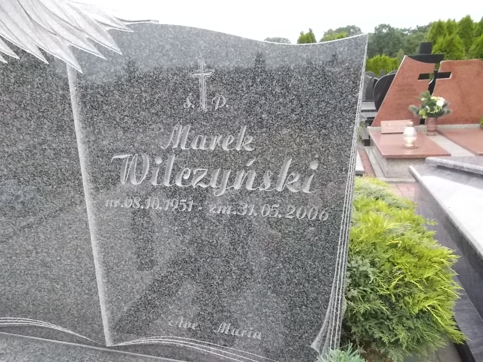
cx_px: 242
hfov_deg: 67.3
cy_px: 181
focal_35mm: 26
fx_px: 363
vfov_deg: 53.1
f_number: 8
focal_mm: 4.6
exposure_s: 1/200
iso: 400
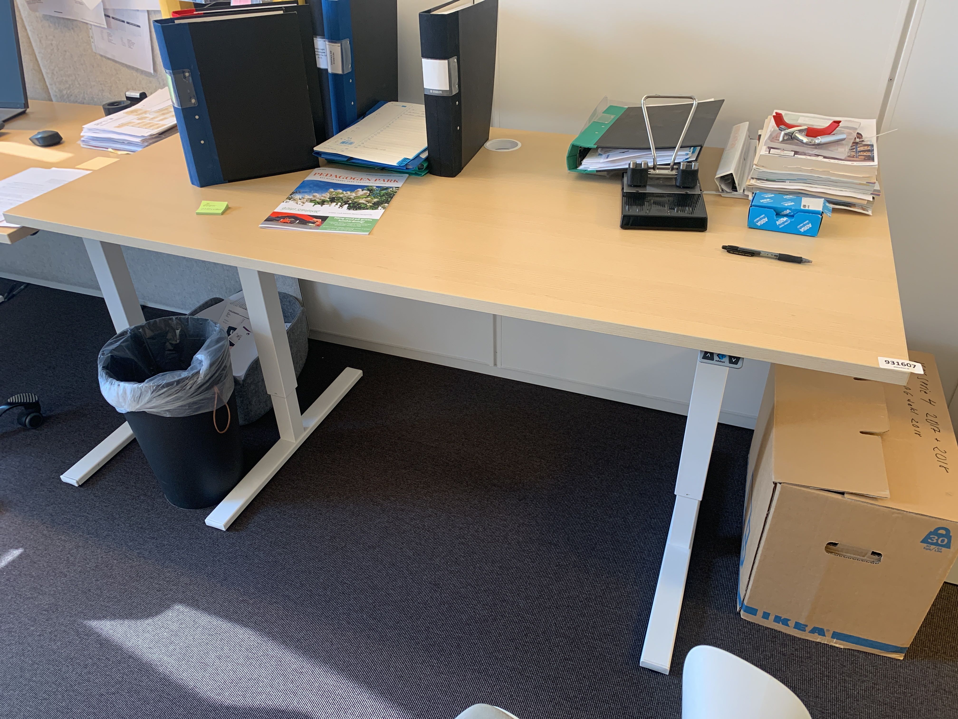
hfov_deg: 67.3
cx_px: 479
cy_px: 360
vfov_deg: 53.1
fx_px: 720
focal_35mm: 26
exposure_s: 1/60
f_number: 1.8
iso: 100
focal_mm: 4.25
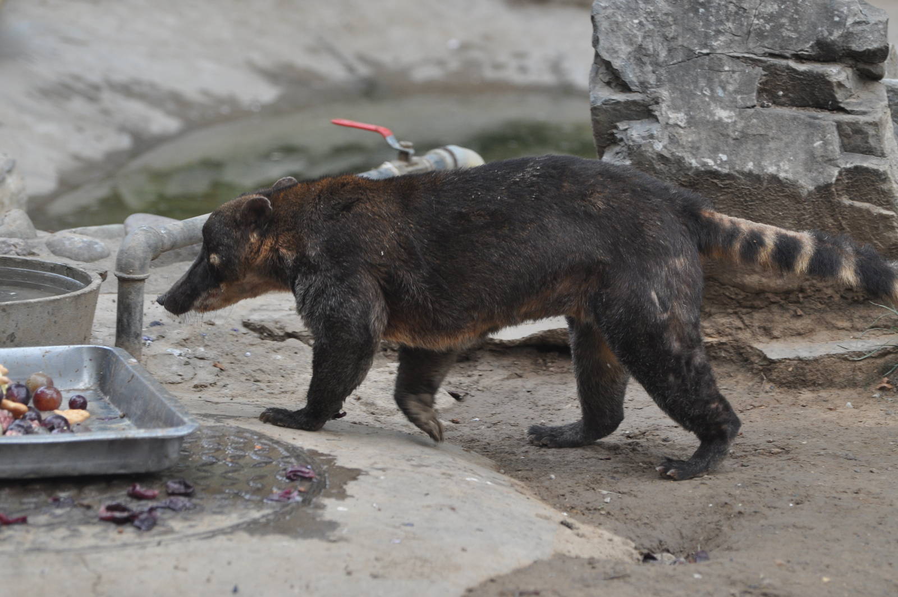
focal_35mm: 188
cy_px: 298
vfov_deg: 7.3
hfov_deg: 11.0
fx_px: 4672
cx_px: 449
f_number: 4.8
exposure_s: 1/250
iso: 560
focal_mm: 125
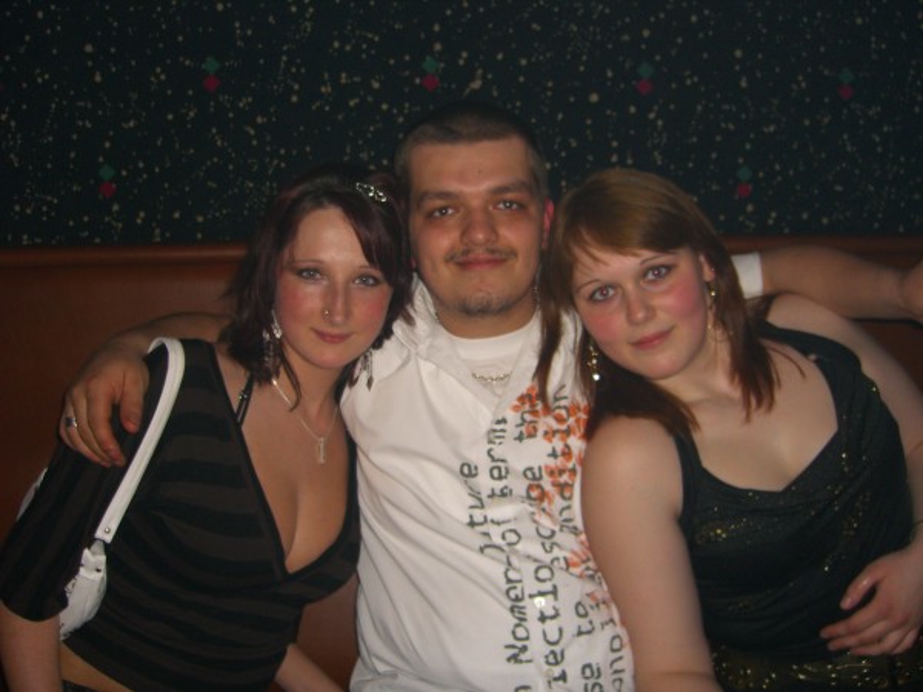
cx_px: 462
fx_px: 1013
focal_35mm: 38
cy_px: 346
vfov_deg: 37.7
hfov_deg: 49.0
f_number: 2.8
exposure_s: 1/60
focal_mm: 7.9
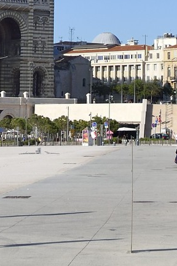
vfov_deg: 9.2
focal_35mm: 200
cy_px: -378
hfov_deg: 6.9
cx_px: 101
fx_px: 1477
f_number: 14
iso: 200
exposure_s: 1/250
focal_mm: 36
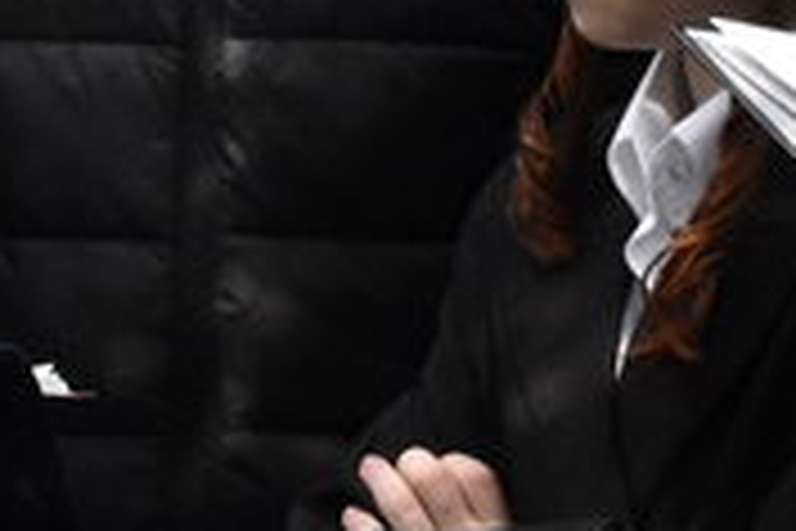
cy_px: 16
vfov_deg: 4.8
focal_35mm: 284
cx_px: -436
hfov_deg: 7.1
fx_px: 6279
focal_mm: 24
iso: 2500
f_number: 5
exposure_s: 1/2500
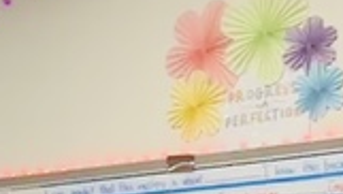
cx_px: -64
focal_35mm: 166
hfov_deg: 12.6
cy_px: 446
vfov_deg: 7.0
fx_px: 1512
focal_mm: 6.76
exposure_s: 1/75
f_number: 1.78
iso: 125
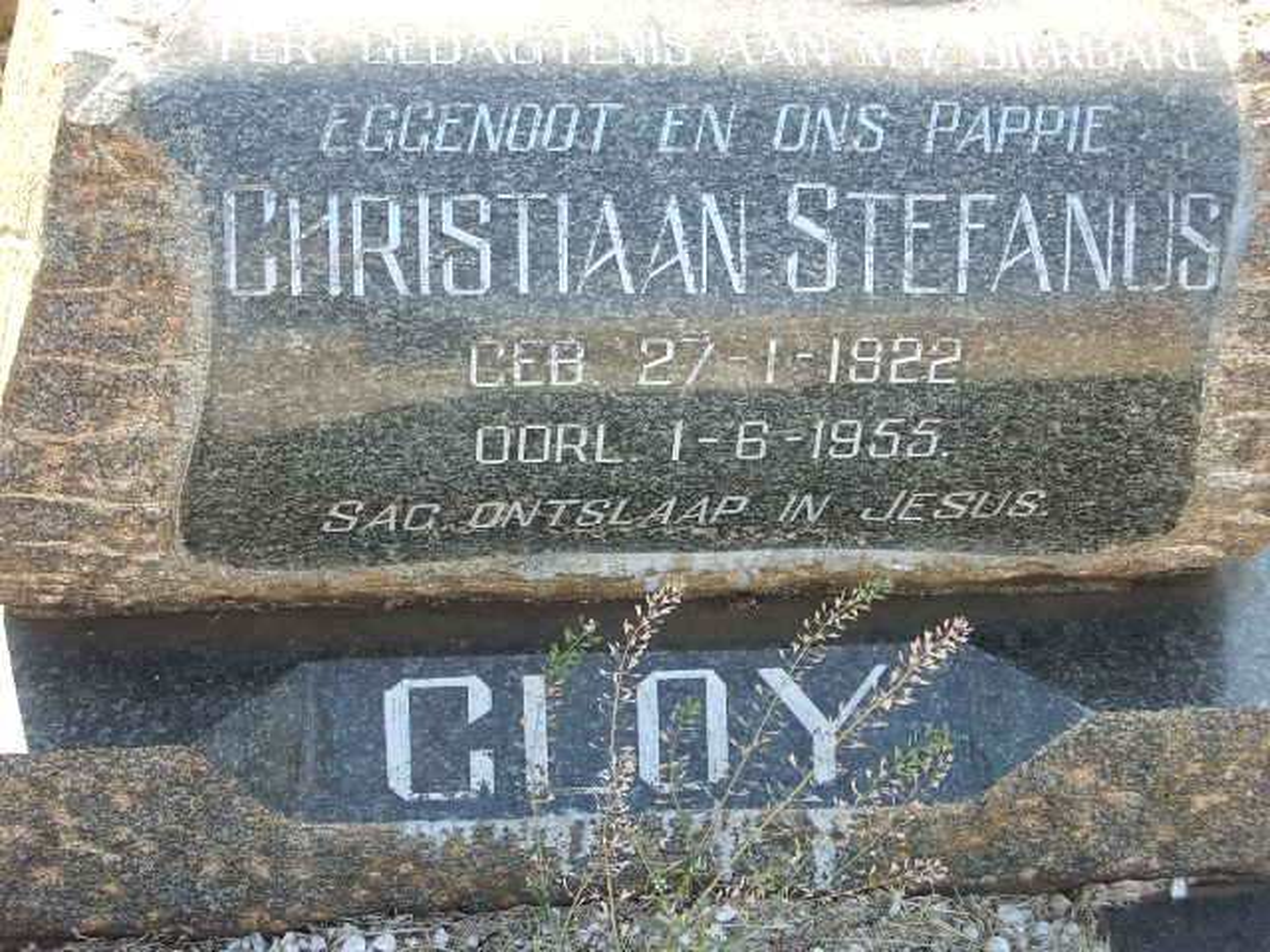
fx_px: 2715
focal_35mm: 74
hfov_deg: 26.3
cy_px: 476
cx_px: 635
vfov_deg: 19.9
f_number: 3.9
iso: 100
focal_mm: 12.2
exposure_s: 1/80
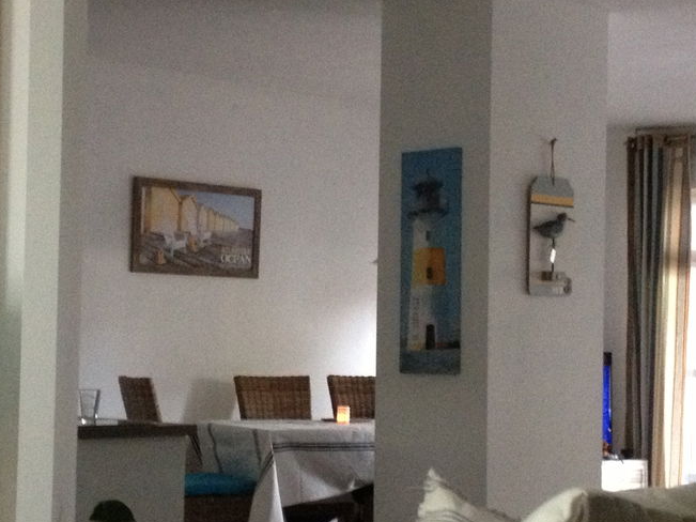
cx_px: 316
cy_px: 272
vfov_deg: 17.2
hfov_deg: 22.8
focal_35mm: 86
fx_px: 1729
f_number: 2.4
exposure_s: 1/20
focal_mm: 4.28
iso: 400
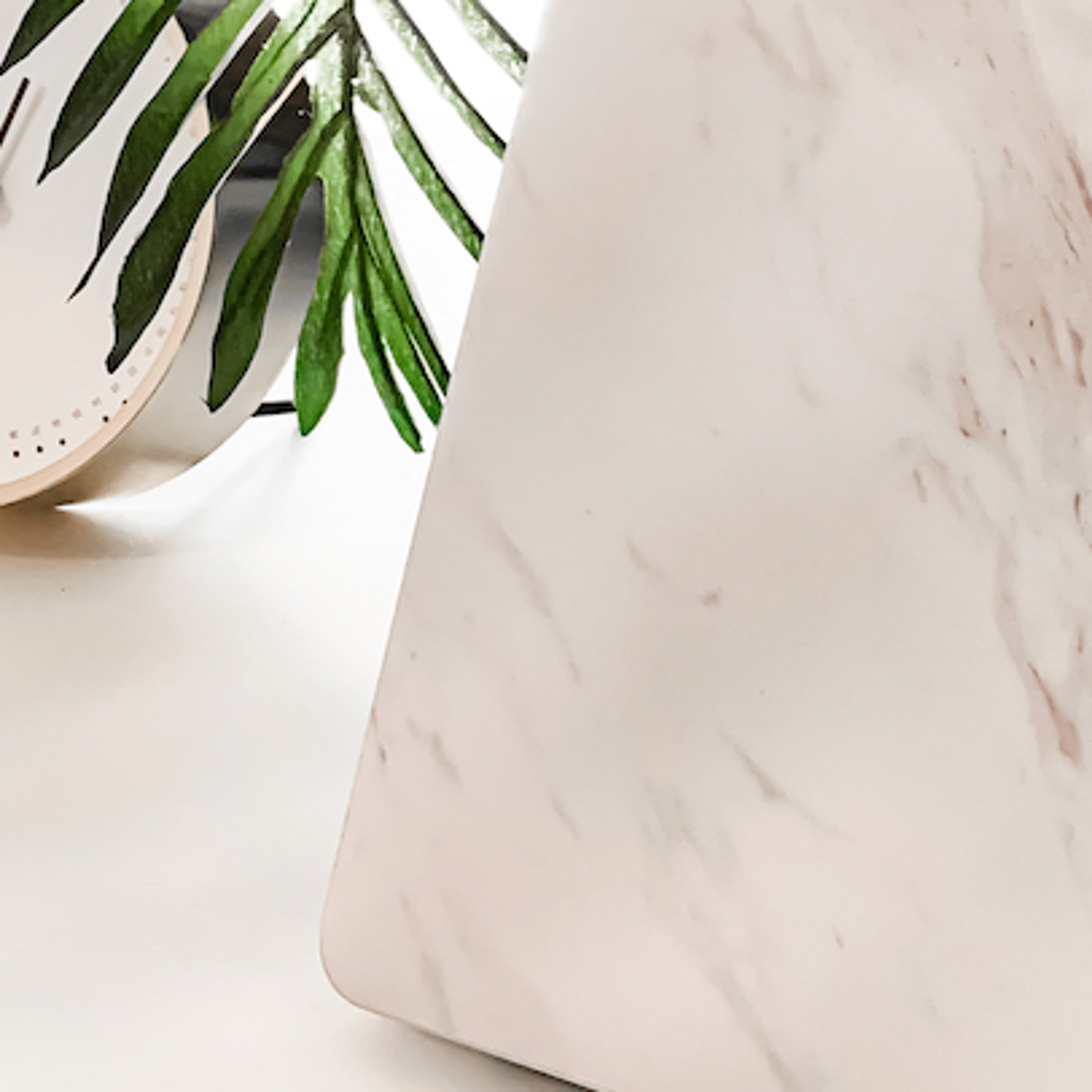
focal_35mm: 68
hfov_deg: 22.3
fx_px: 2427
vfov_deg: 25.3
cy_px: 382
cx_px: 1477
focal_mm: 4.25
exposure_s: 1/40
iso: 400
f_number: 1.8
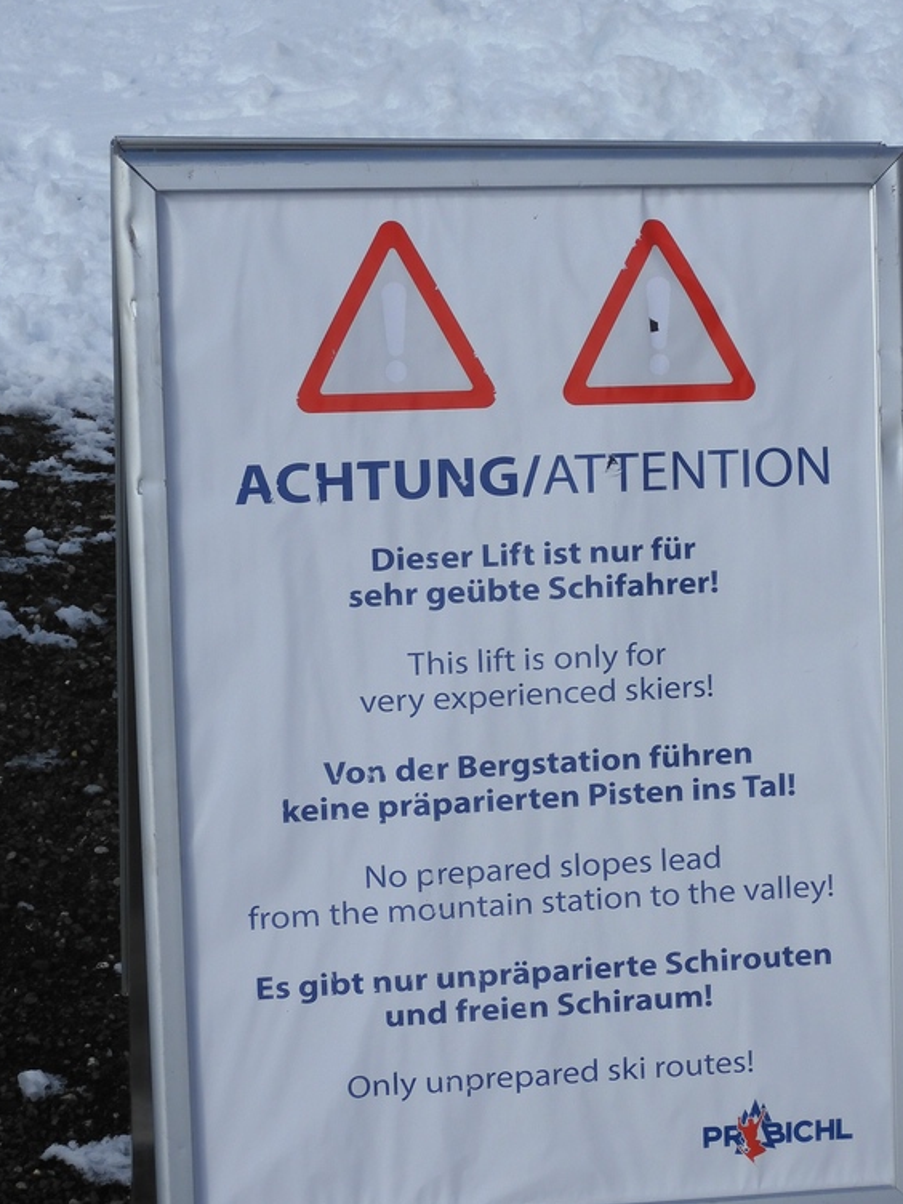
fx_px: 2504
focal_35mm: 72
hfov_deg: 20.4
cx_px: 524
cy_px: 664
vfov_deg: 27.0
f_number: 4.5
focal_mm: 10.2
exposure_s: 1/1600
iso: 100
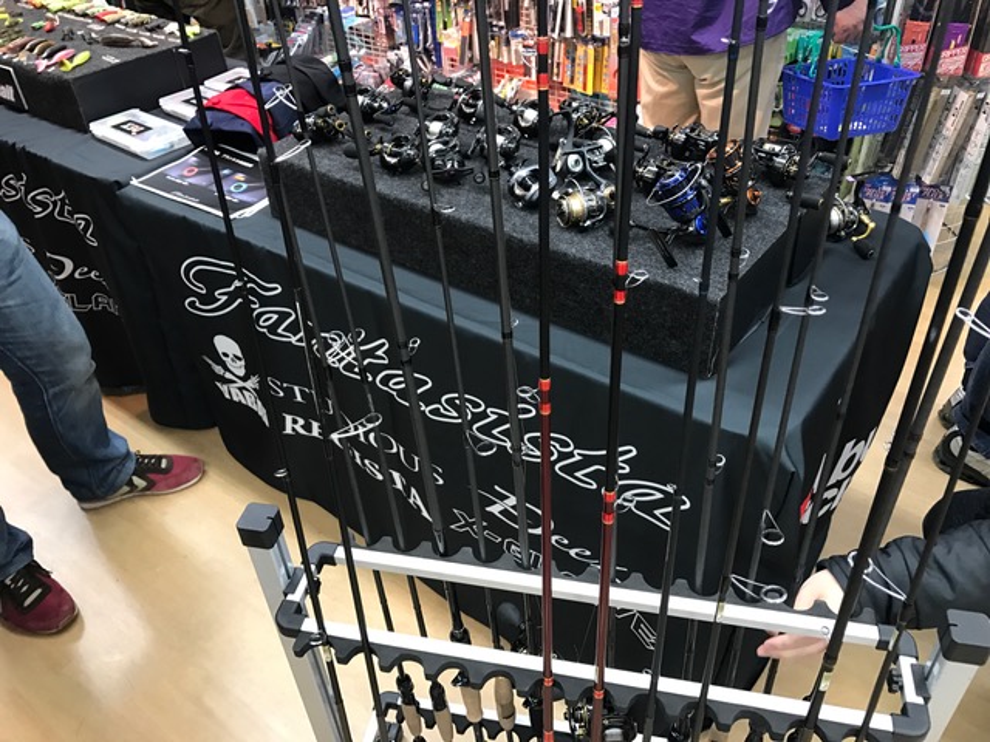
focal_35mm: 28
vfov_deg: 49.7
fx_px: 801
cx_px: 495
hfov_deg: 63.4
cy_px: 371
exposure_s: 1/15
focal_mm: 3.99
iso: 40
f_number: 1.8
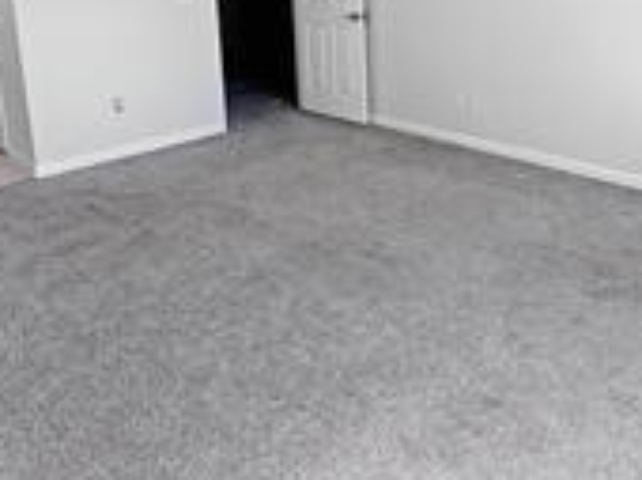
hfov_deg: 54.3
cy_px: 57
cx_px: 427
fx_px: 611
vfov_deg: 40.0
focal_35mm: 33
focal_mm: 2.22
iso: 80
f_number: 2.2
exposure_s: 1/120
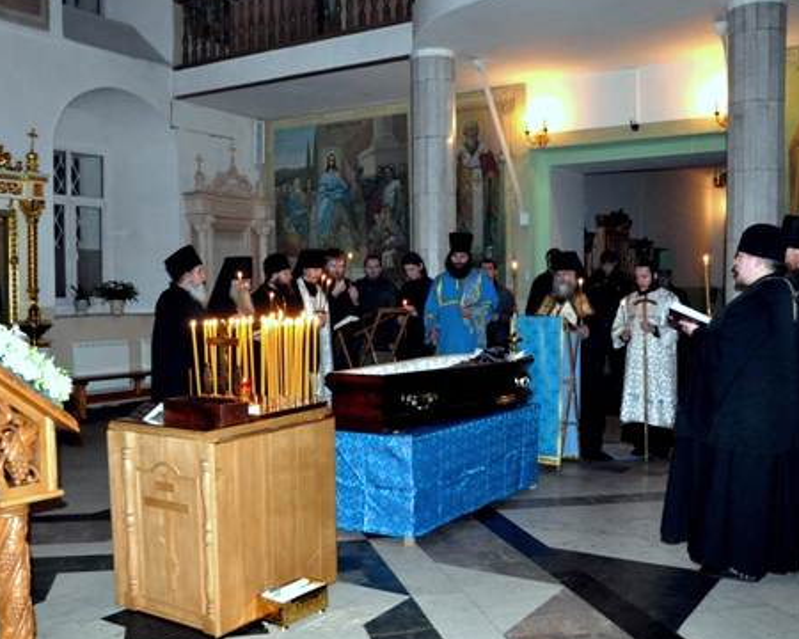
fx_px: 851
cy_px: 356
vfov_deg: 41.1
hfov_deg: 50.1
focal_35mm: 36
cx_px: 336
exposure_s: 1/60
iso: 2000
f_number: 5
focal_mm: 18
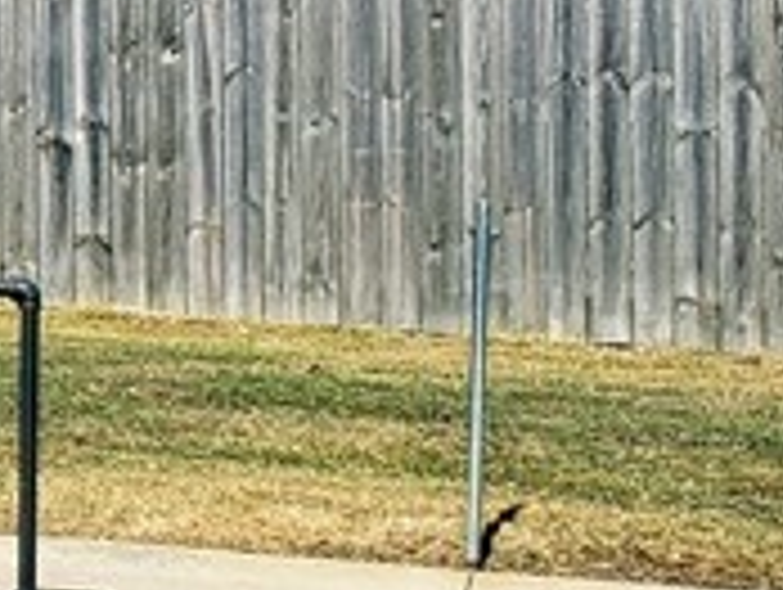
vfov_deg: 9.6
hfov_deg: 10.7
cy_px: -45
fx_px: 3466
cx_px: -1179
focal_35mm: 153
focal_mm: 4.3
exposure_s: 1/1431
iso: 50
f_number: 2.4
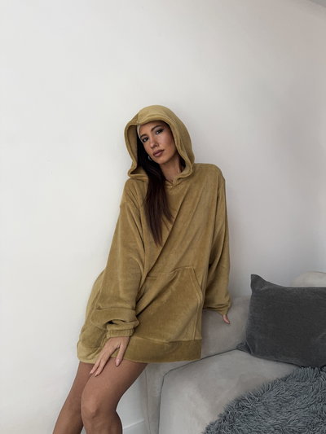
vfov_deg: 71.6
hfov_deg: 56.8
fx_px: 301
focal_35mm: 24
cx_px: 163
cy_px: 217
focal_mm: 6.76
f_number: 1.78
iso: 640
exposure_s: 1/40
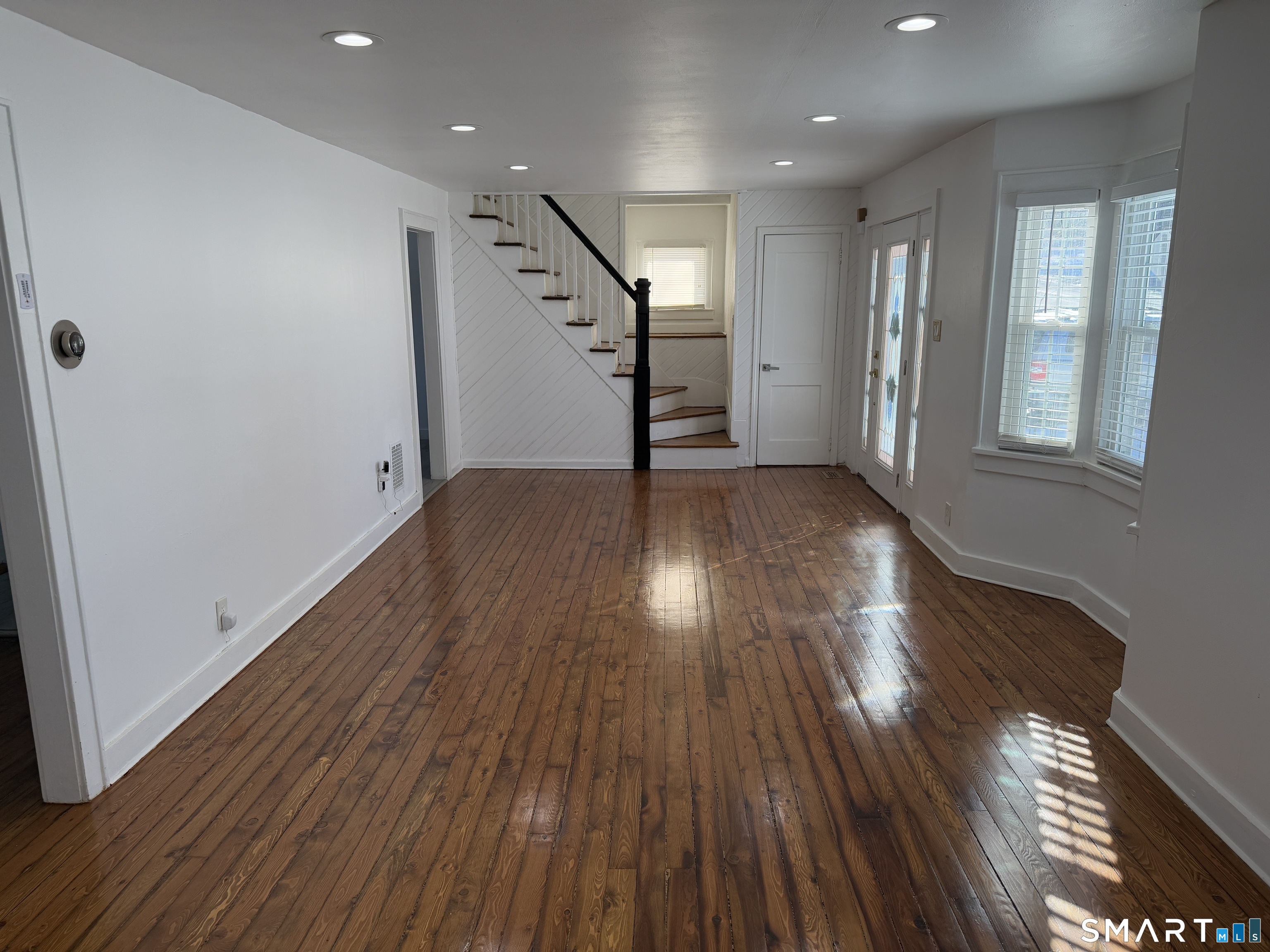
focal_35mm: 24
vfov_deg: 56.8
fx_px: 881
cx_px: 635
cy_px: 476
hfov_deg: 71.6
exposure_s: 1/470
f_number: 1.78
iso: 100
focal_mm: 6.76
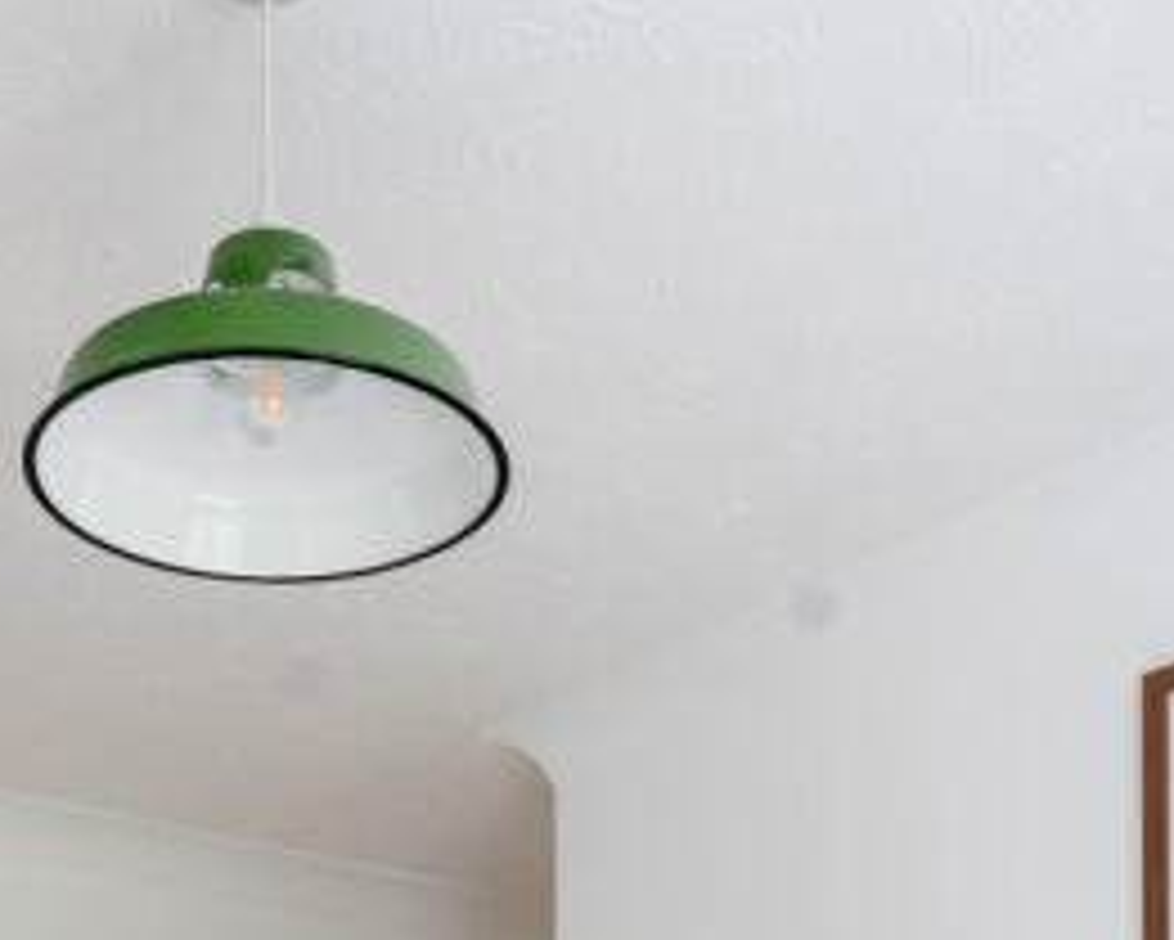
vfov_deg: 21.3
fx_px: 2051
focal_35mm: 59
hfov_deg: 31.3
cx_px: 283
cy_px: 1455
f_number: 8
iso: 320
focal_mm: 16
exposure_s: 1/2.5
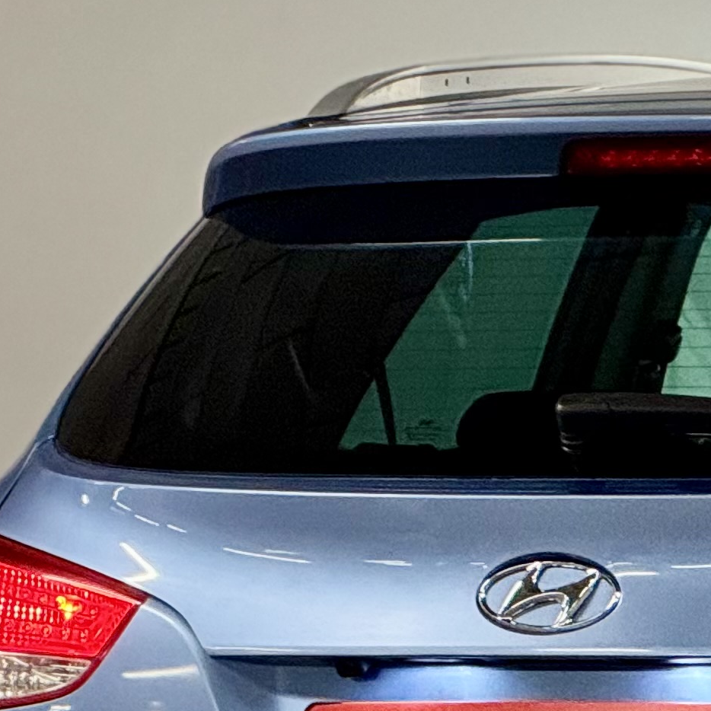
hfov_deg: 3.8
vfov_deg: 3.8
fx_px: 10643
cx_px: 1106
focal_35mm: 458
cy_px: 789
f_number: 2.8
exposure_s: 1/50
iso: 320
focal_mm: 15.66
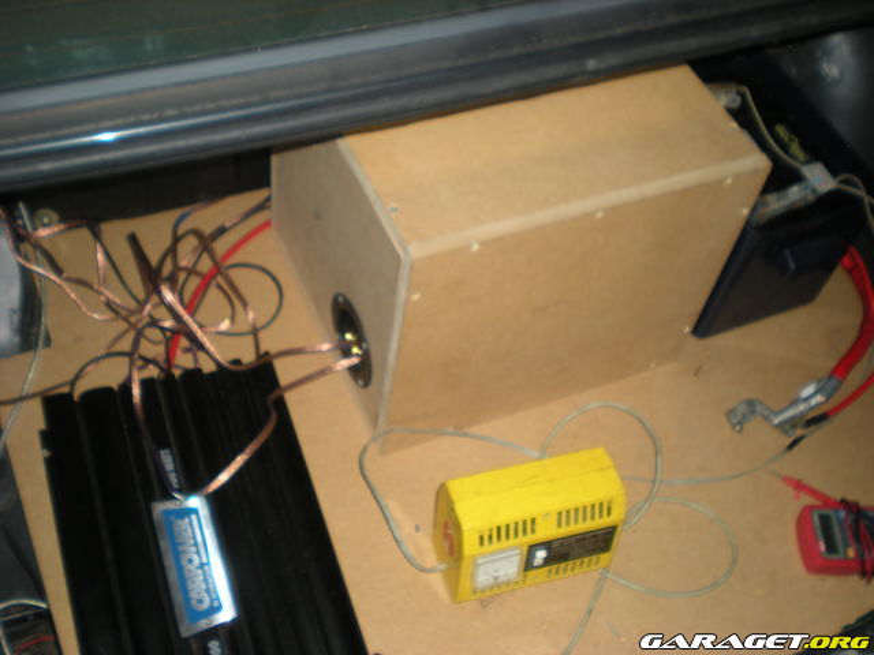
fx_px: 1111
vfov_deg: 32.9
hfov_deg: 42.9
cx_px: 437
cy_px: 328
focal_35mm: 44
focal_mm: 7.4
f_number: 3.5
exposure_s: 1/60
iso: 87
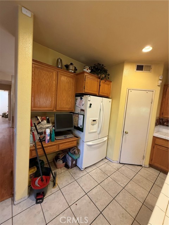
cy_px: 112
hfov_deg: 85.7
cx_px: 84
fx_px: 91
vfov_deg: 102.1
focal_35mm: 14
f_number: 2.2
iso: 320
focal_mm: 2.22
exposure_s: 1/60
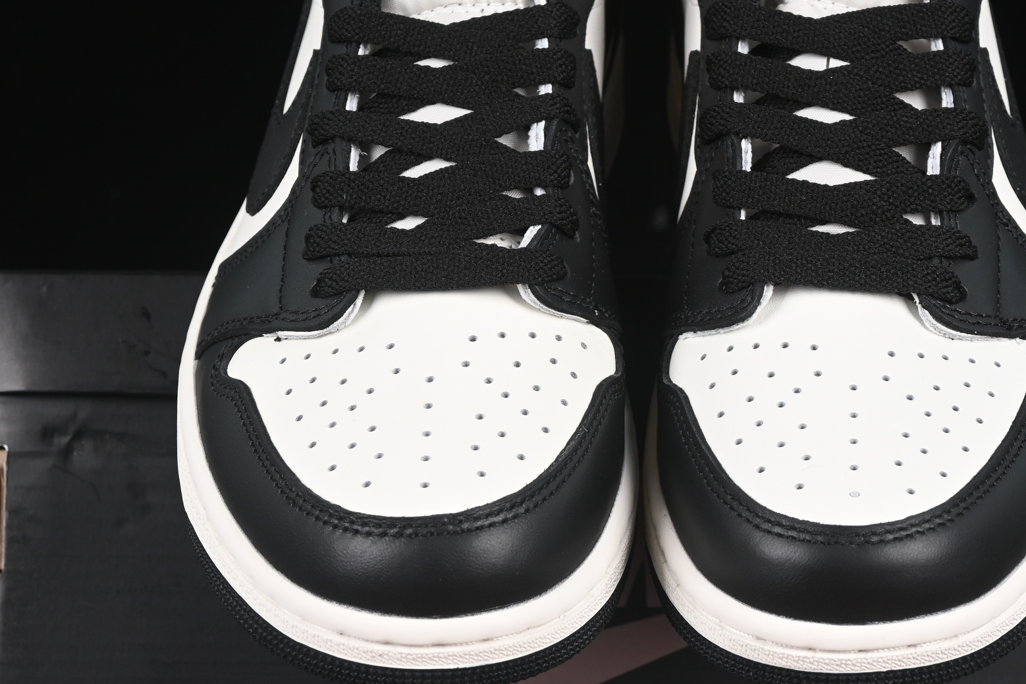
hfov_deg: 15.3
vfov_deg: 10.2
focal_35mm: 134
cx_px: 643
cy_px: 312
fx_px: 3819
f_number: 6.3
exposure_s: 1/60
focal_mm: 50
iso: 160
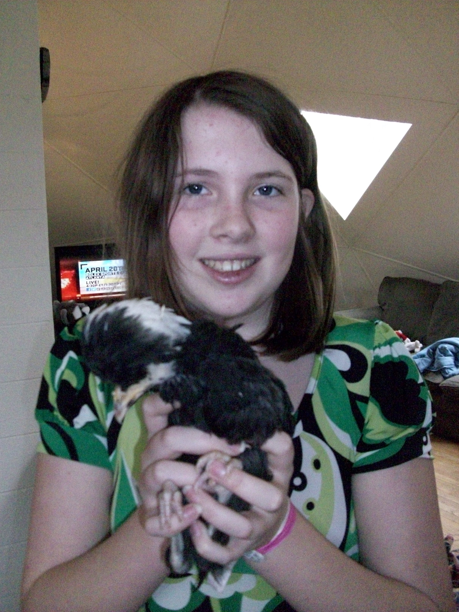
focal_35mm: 34
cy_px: 306
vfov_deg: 54.0
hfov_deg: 41.8
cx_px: 230
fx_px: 601
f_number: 2.8
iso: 800
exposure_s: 1/128
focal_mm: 5.7
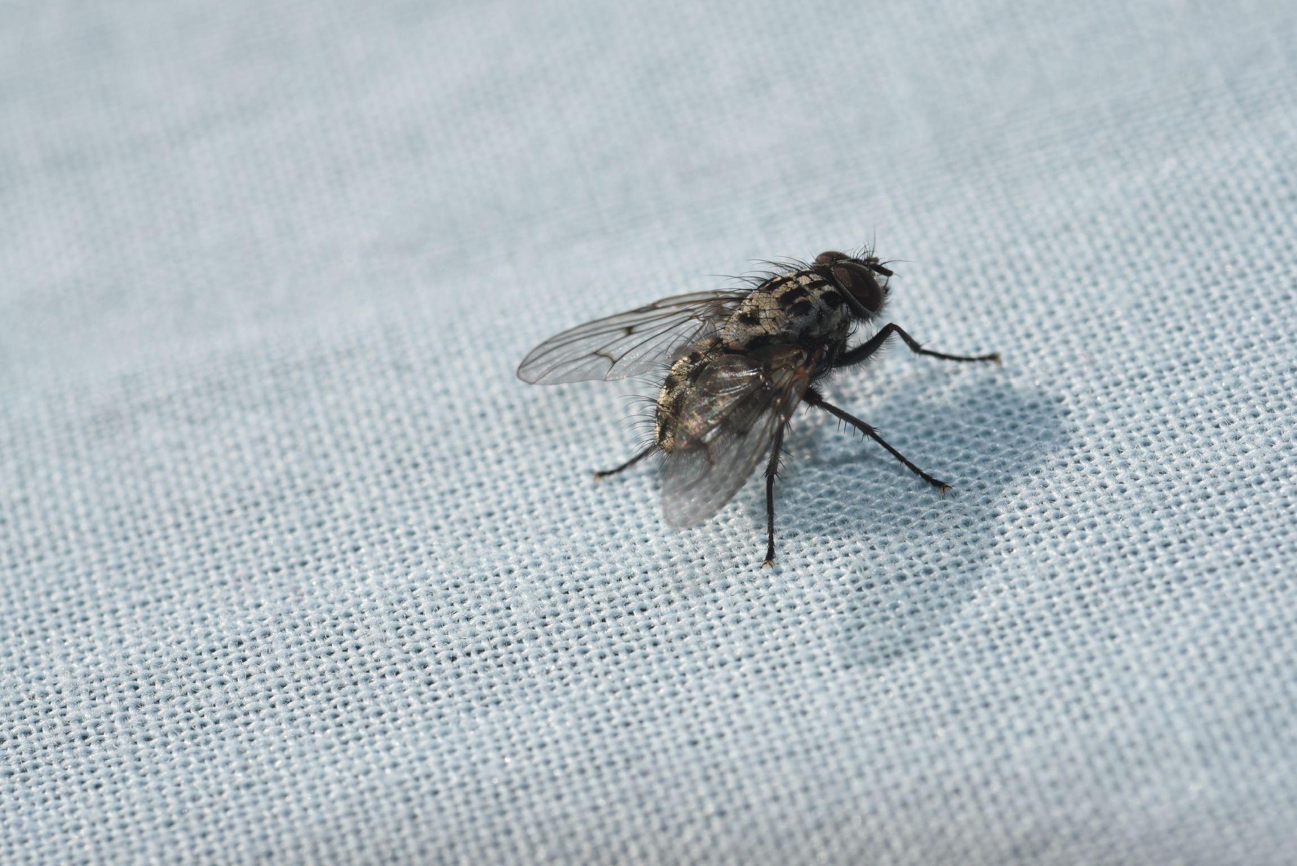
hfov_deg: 33.4
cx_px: 648
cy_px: 433
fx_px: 2162
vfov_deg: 22.6
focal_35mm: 60
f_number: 22
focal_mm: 60
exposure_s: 1/200
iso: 220
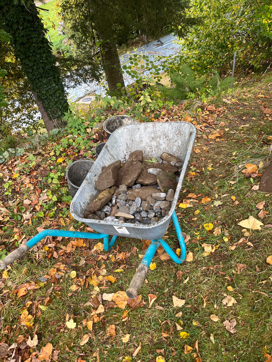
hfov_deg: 53.1
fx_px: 272
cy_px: 181
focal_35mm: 26
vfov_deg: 67.3
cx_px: 136
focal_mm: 5.1
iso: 40
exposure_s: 1/121
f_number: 1.6
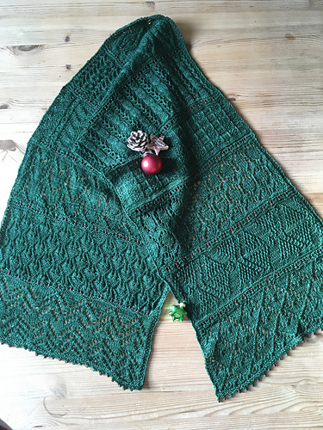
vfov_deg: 61.7
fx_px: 361
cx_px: 162
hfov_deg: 48.2
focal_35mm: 29
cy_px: 215
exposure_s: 1/33
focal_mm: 4.15
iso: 50
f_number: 2.2
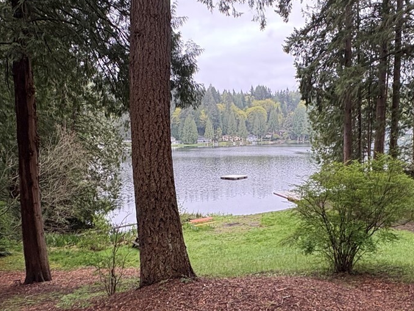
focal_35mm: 33
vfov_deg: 42.4
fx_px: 395
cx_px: 212
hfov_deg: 55.4
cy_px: 203
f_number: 2.2
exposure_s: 1/92
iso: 200
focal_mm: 2.22
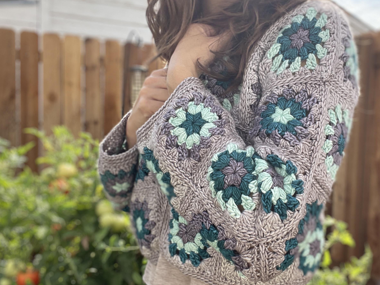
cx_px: 232
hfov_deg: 47.5
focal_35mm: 39
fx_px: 428
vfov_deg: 36.8
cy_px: 143
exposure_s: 1/831
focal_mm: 2.71
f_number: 2.2
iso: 32
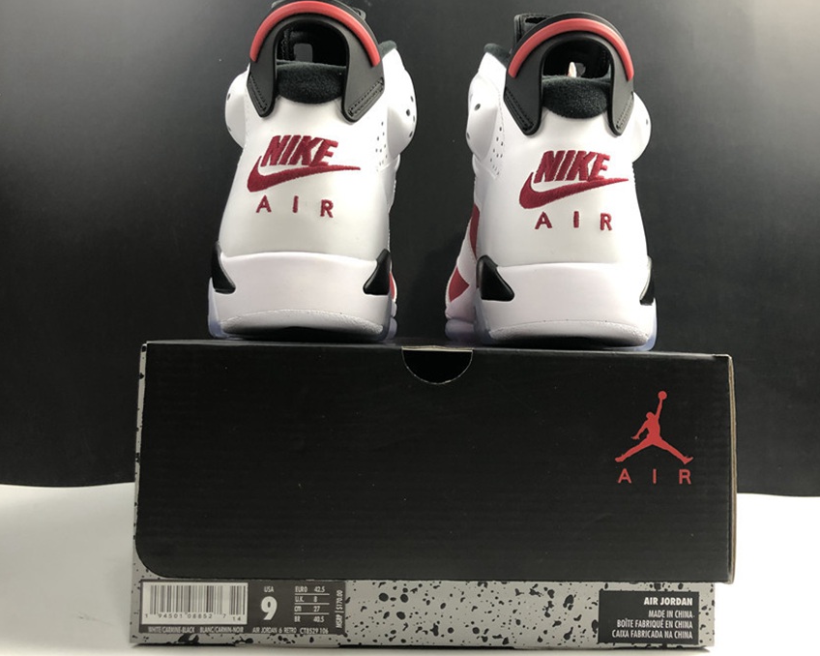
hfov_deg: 54.2
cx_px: 429
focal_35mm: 33
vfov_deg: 44.5
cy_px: 309
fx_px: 801
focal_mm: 4
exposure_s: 1/25
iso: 32
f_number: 1.8
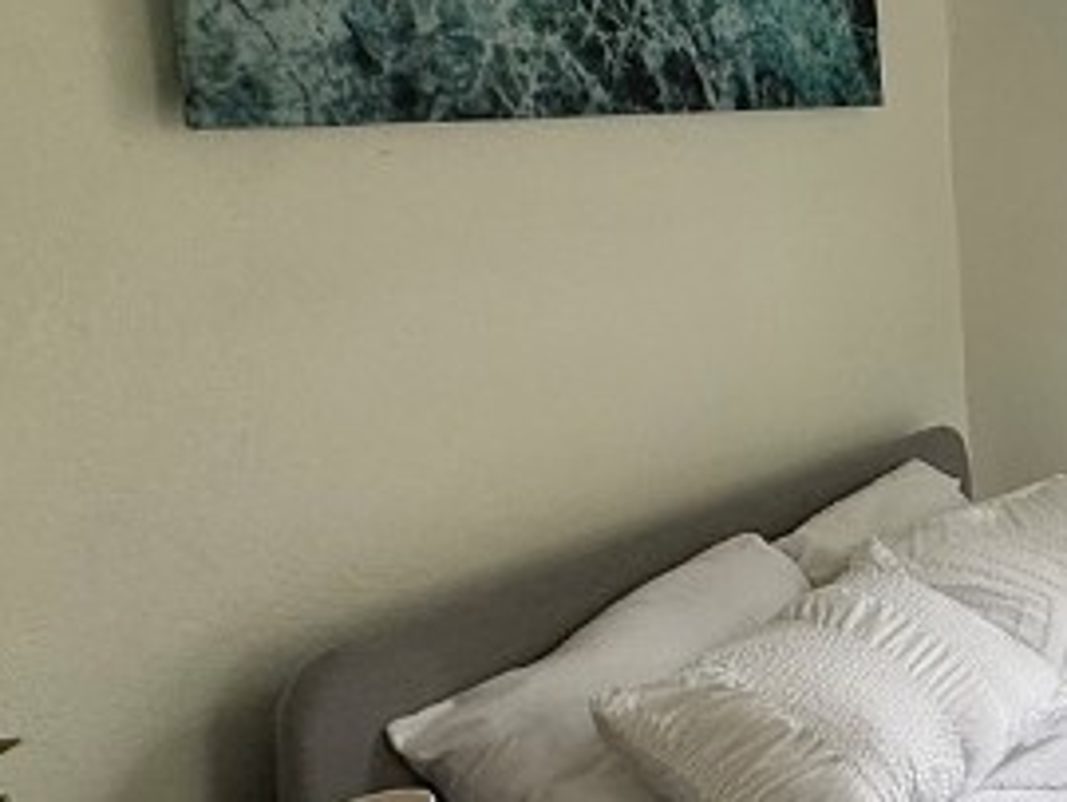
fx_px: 1635
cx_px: 1628
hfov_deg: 25.9
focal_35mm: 53
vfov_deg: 27.3
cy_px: 237
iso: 40
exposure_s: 1/110
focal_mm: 2.22
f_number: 2.2
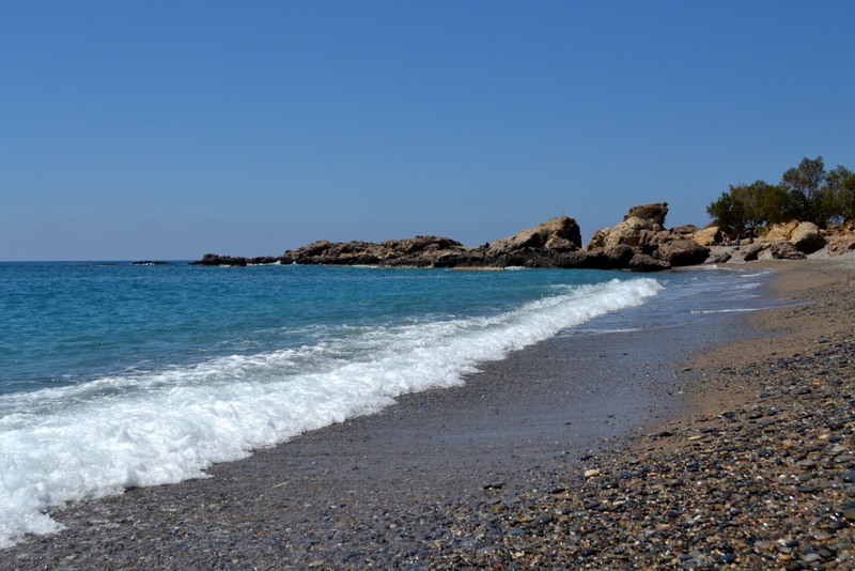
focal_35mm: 44
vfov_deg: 30.9
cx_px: 428
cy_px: 286
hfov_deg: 44.9
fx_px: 1033
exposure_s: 1/2000
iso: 320
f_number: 7.1
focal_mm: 29
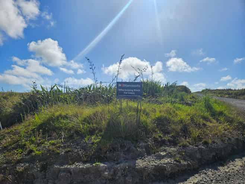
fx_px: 163
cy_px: 92
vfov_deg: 58.8
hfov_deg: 73.9
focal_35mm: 23
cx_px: 122
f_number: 1.8
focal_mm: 5.4
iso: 25
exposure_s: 1/4469
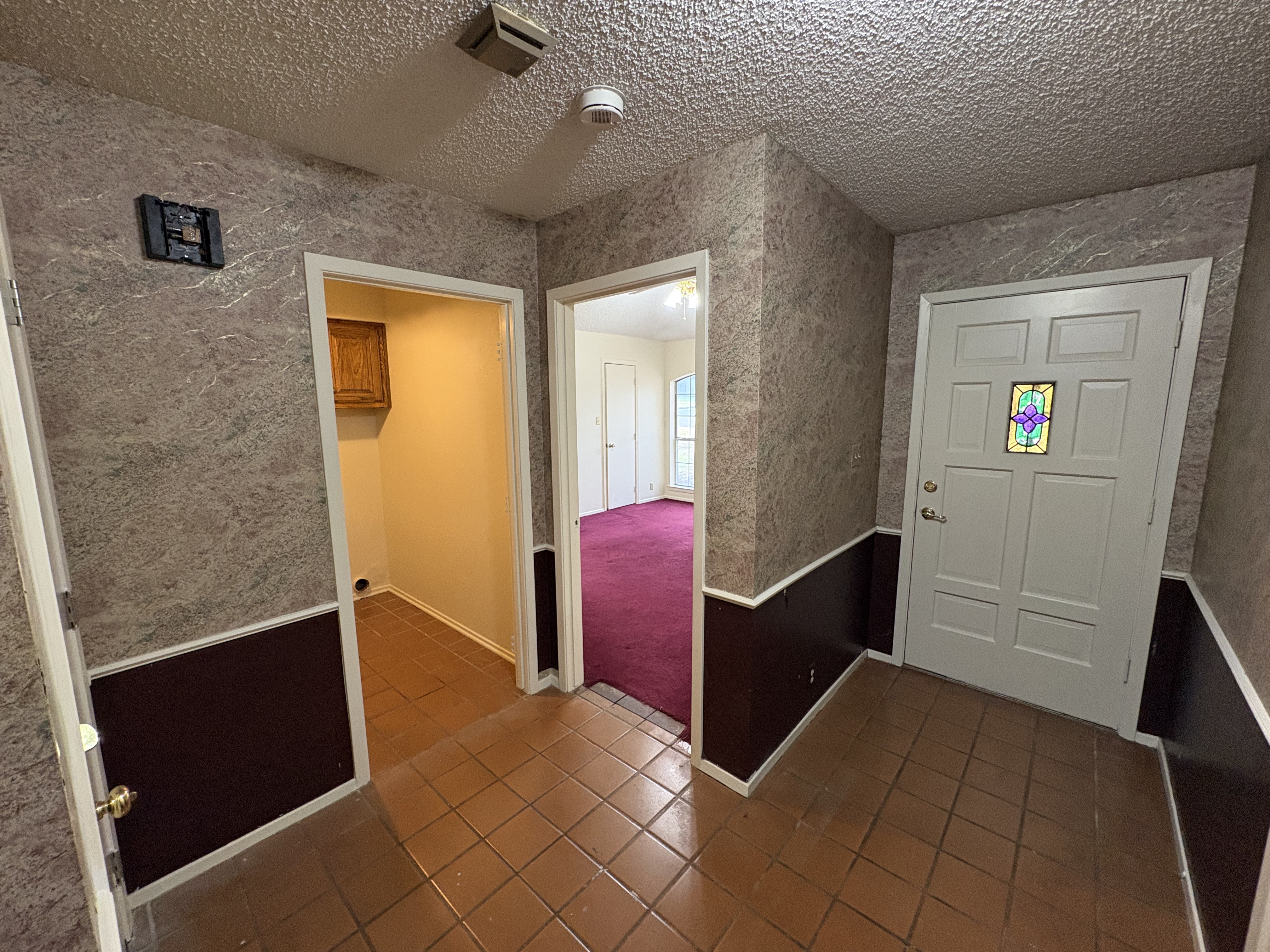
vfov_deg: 85.7
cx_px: 635
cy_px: 476
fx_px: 514
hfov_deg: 102.1
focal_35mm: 14
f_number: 2.2
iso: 320
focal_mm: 2.22
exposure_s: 1/60
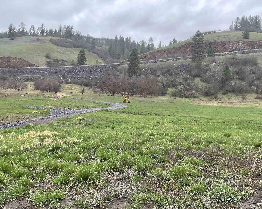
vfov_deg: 44.5
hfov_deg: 54.1
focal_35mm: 33
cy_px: 114
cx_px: 146
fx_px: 256
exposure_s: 1/120
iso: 32
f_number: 1.8
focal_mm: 3
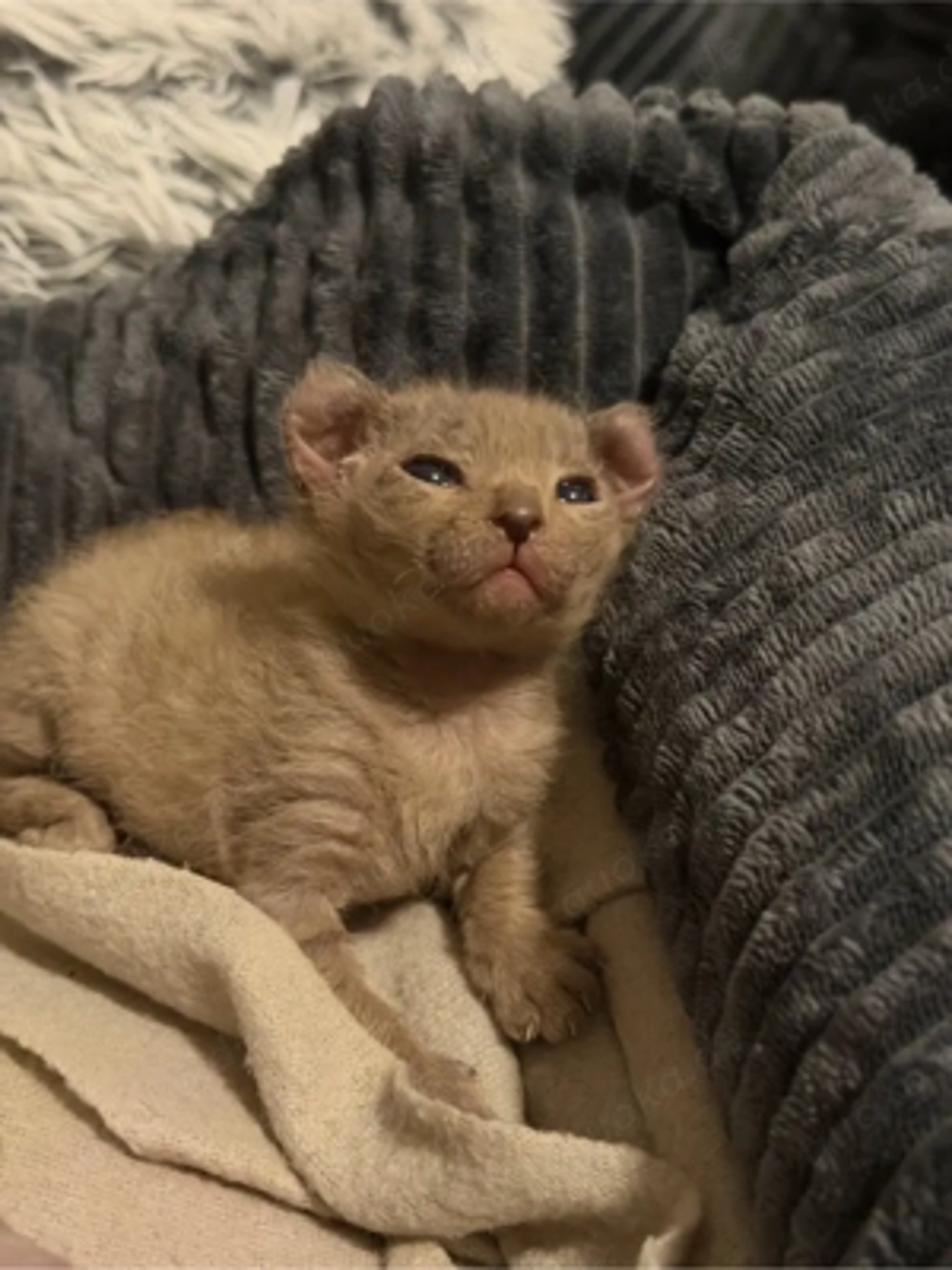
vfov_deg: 39.7
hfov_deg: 30.3
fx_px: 1760
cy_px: 635
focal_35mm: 48
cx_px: 476
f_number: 1.78
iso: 800
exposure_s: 1/20
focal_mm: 6.76
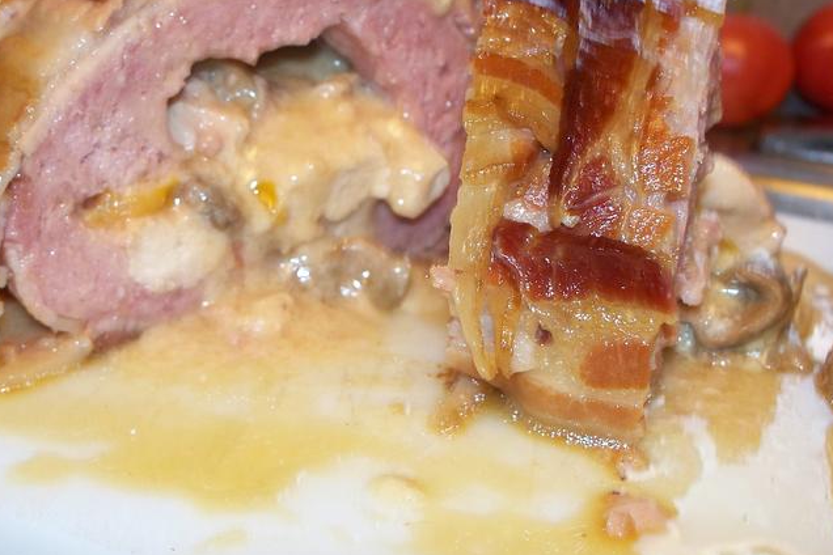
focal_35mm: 53
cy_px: 166
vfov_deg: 25.3
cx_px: 364
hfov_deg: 37.5
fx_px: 1226
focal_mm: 7.54
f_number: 2.8
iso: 200
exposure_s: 1/40
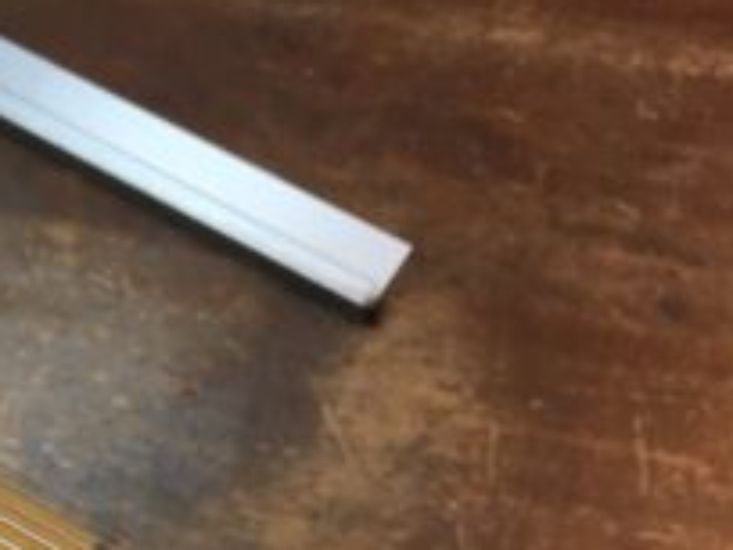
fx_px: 1503
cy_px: 595
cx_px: -111
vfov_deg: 19.9
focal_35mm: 71
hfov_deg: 25.1
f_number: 2.2
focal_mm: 4.15
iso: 64
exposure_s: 1/30
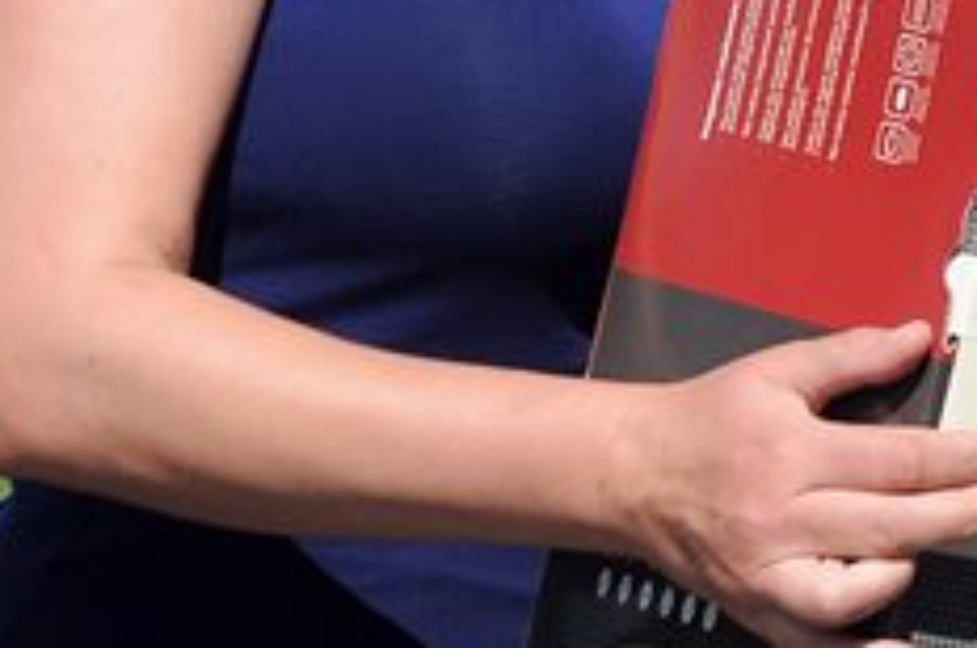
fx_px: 15633
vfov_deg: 2.4
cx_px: 1137
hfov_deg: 3.6
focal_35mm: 577
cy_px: -284
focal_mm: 105
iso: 400
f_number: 8
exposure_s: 1/1000
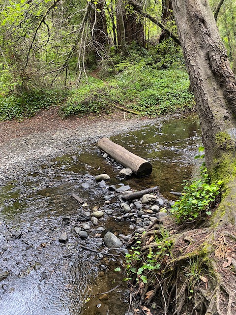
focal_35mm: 26
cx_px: 118
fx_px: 236
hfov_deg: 53.1
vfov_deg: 67.3
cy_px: 158
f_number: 1.8
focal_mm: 4.25
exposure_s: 1/60
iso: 320
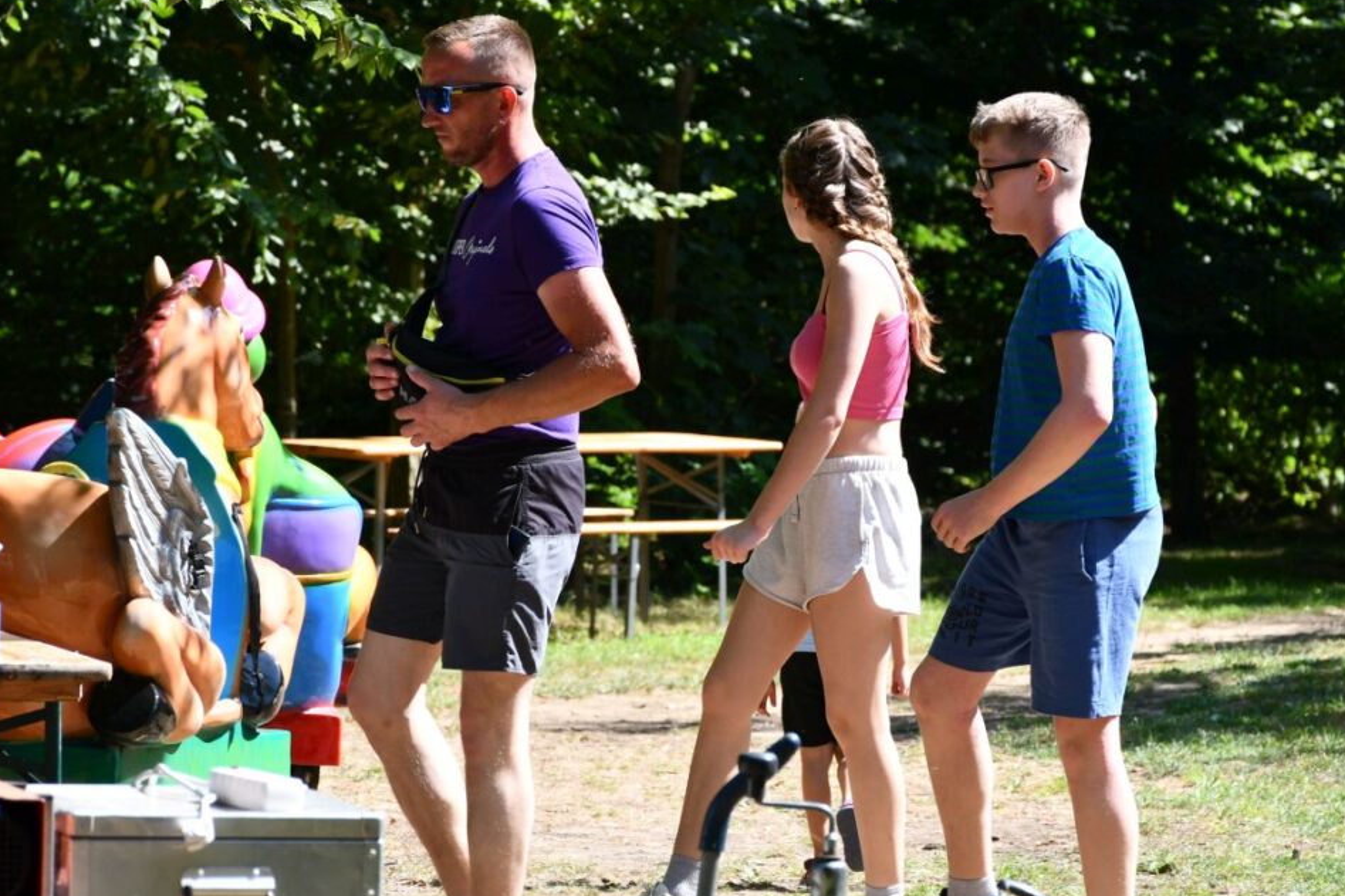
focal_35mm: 209
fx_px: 7807
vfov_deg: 6.6
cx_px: 747
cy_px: 486
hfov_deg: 9.8
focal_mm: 105
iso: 200
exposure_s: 1/250
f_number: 7.1
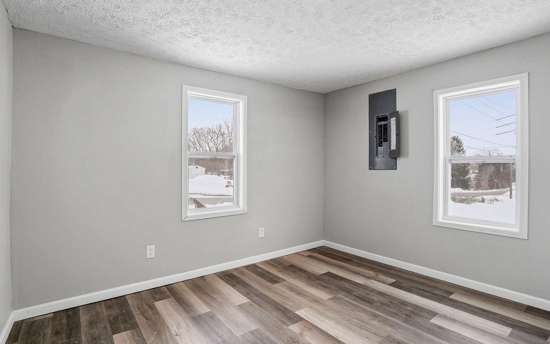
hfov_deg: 94.3
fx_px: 255
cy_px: 168
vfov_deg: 68.0
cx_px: 282
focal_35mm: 17
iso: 100
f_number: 4.5
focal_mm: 10
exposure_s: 1/250
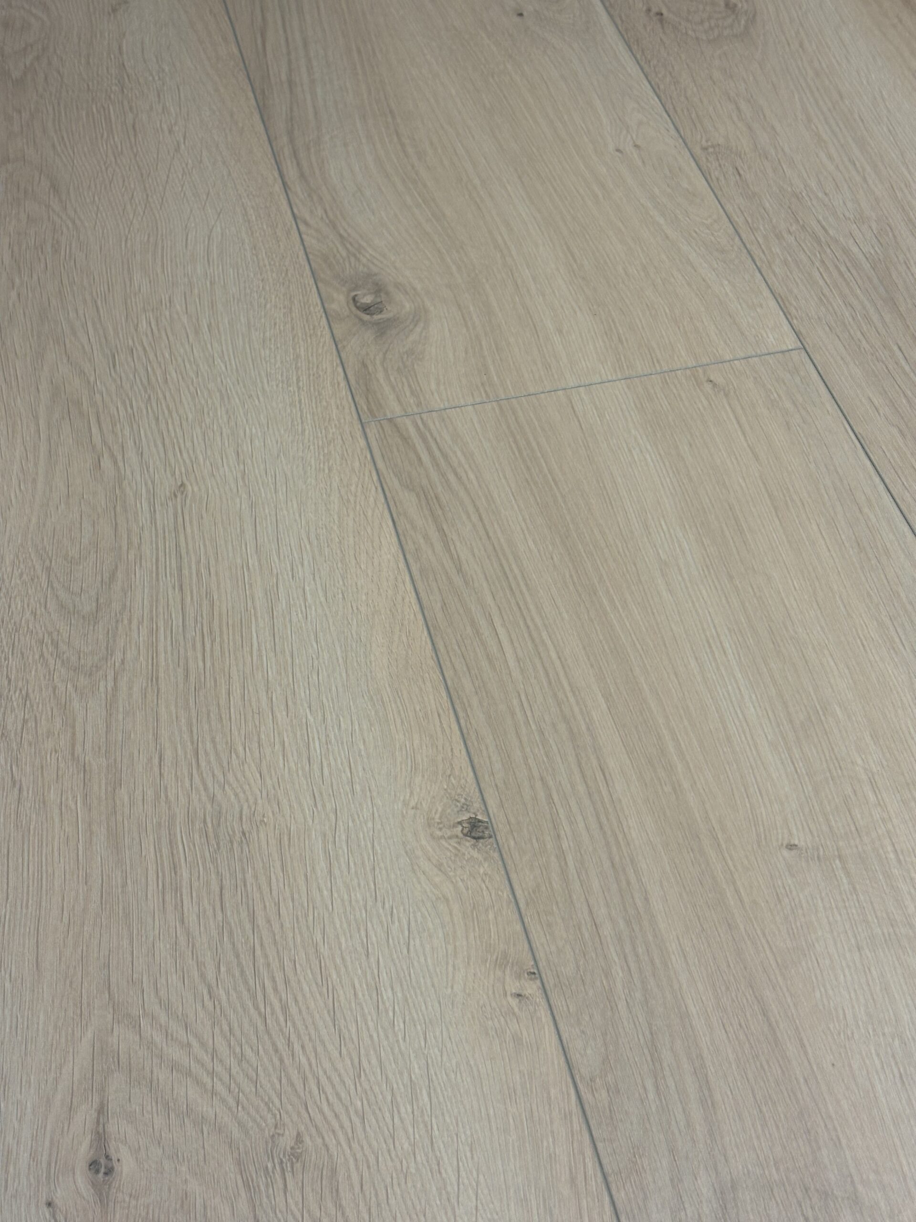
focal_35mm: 52
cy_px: 611
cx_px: 458
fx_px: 1835
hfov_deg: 28.0
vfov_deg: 36.8
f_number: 1.6
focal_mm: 5.96
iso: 50
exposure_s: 1/100
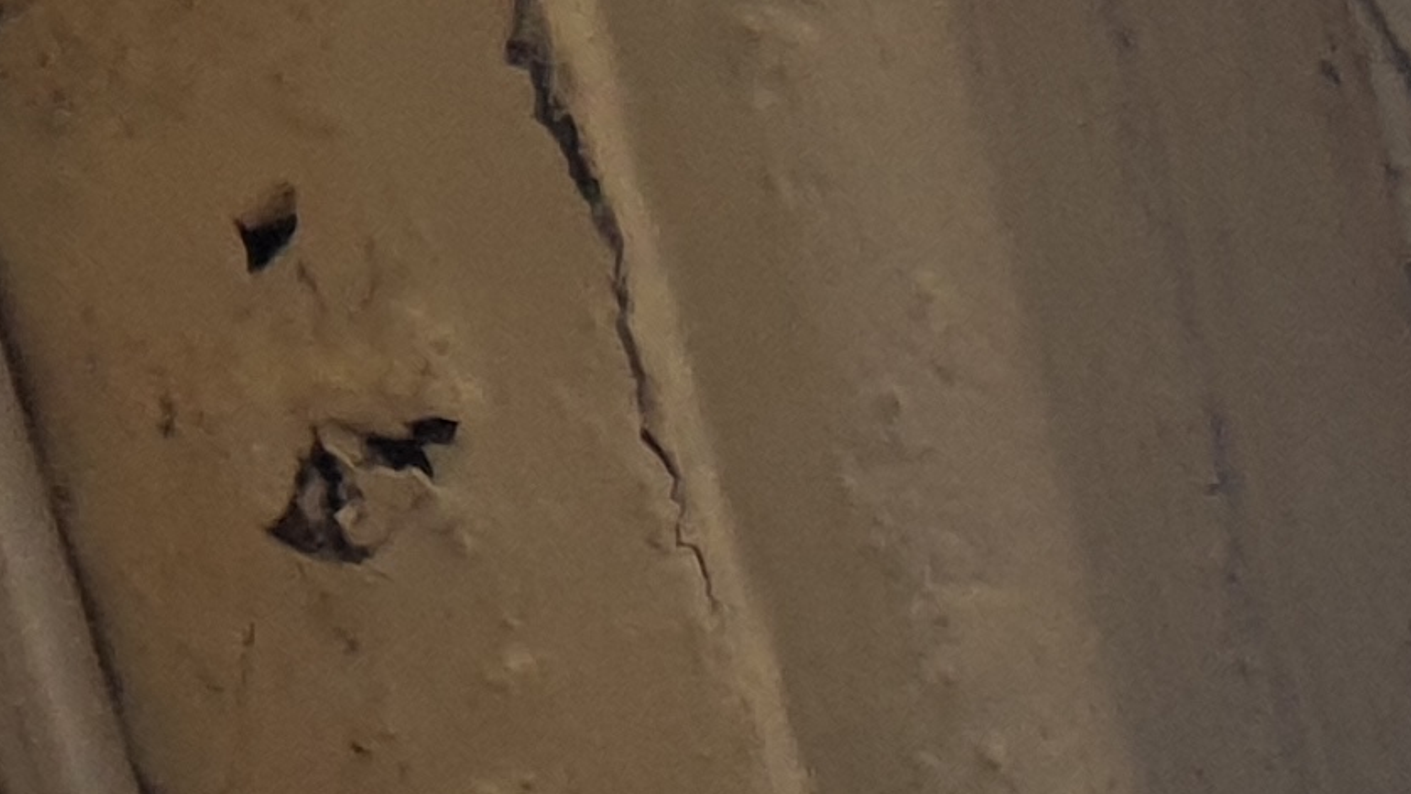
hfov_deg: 7.5
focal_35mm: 273
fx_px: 10215
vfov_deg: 4.3
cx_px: 3227
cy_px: 1989
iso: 100
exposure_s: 1/142
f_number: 2.4
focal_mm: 6
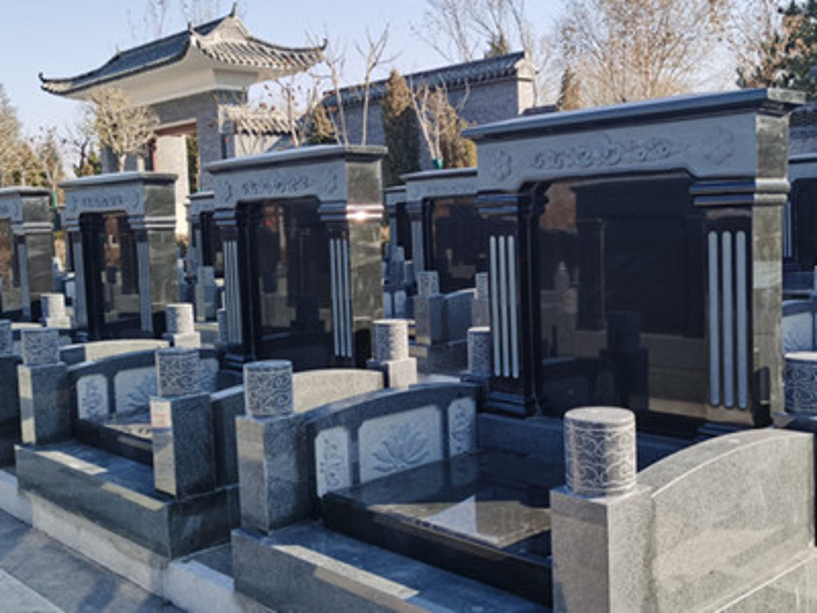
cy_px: 306
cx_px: 408
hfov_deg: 65.3
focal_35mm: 27
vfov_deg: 51.4
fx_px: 637
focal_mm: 5.56
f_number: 1.6
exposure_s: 1/1957
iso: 50
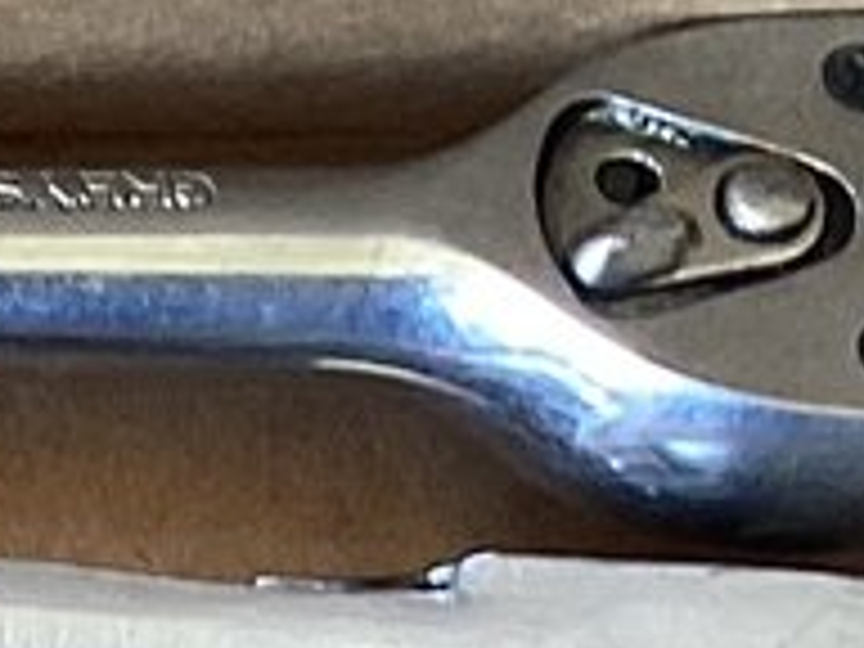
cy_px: 2140
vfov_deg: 5.6
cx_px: -1631
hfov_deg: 7.3
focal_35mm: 244
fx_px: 6090
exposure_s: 1/60
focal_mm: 3.3
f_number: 2.4
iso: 64
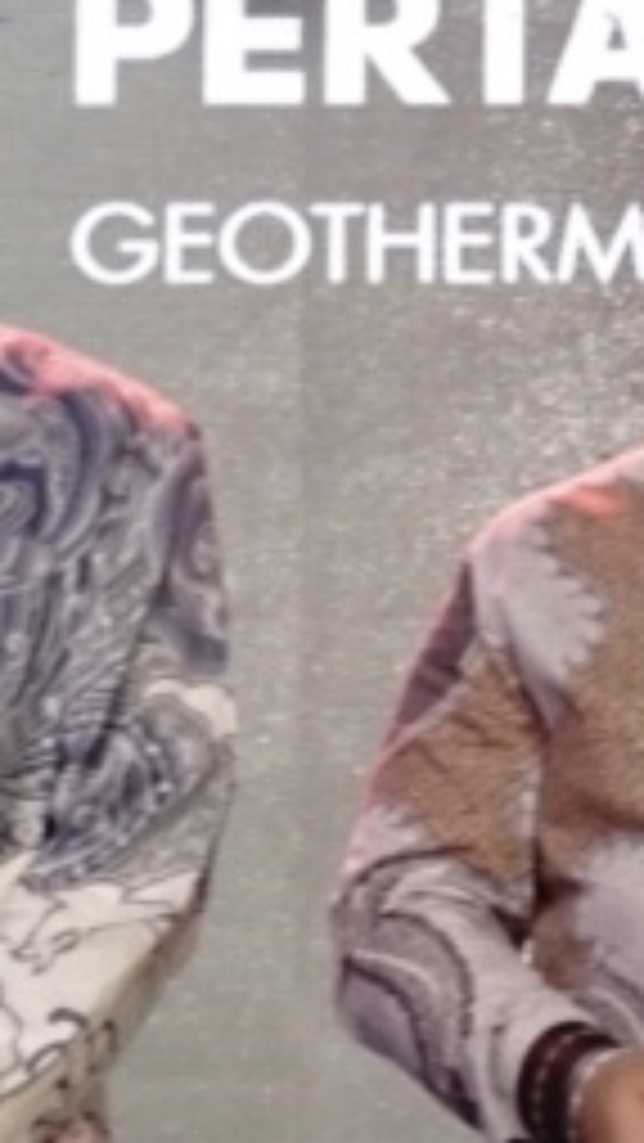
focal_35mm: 228
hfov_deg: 5.3
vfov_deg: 9.4
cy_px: 889
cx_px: 601
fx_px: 6917
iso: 1000
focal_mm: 41
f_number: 4.5
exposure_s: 1/100
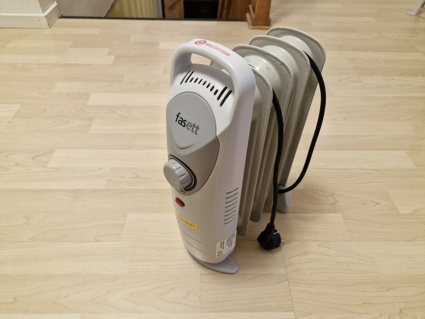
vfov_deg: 58.9
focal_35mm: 23
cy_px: 160
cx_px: 212
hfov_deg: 73.9
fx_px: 282
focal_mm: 5.54
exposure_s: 1/50
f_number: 1.8
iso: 500
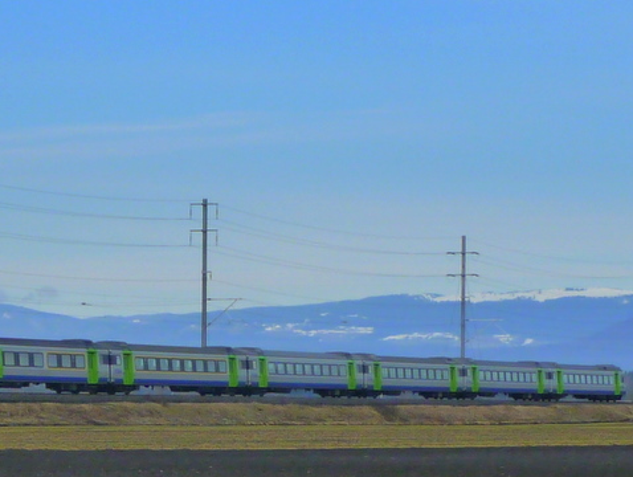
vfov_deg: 12.9
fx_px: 2106
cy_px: 277
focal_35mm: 115
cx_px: 175
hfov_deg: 17.0
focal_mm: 9.3
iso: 160
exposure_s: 1/640
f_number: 4.3
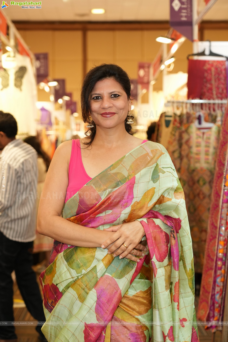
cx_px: 114
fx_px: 617
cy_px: 171
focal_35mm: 65
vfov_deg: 31.0
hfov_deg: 20.9
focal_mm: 65
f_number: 4
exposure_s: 1/125
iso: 1250
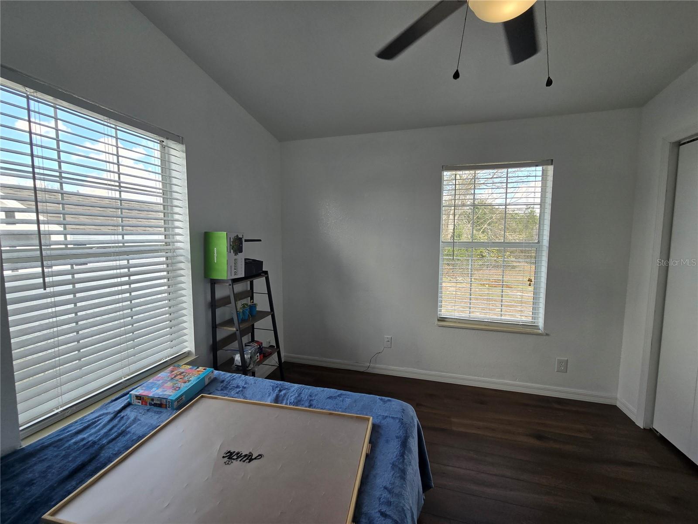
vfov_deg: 89.9
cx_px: 349
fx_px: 262
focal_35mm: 13
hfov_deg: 106.2
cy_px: 262
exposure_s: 1/194
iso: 50
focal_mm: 2.2
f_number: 2.2
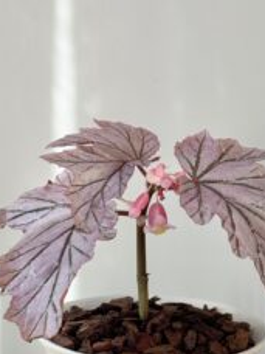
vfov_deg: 17.6
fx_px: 1143
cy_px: 203
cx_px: 136
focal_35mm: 112
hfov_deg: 13.2
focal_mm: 6.76
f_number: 1.78
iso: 64
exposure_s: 1/484
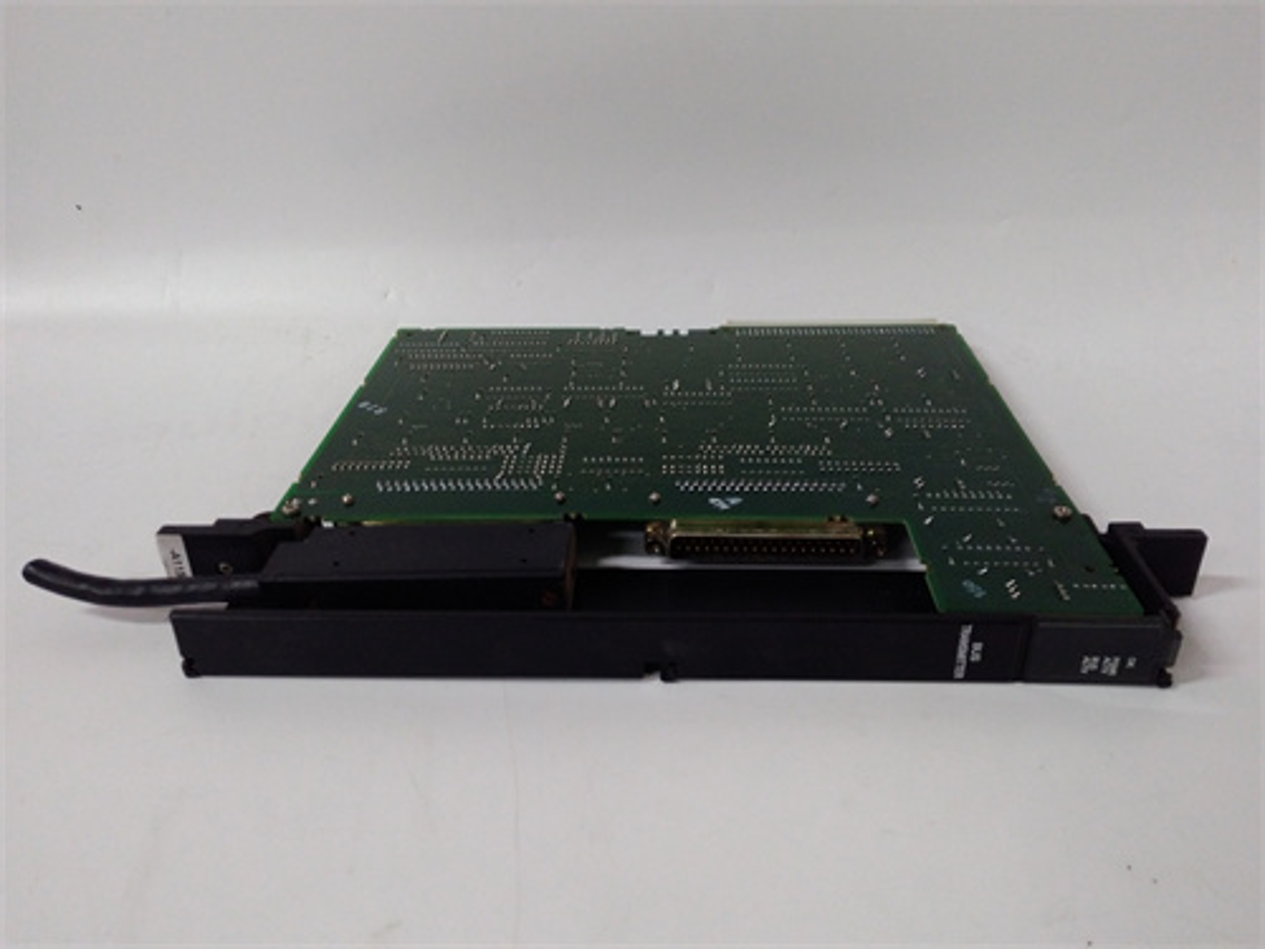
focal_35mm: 27
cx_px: 632
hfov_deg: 65.3
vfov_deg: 51.4
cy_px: 474
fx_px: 987
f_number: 2
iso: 351
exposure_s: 1/33
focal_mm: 3.79
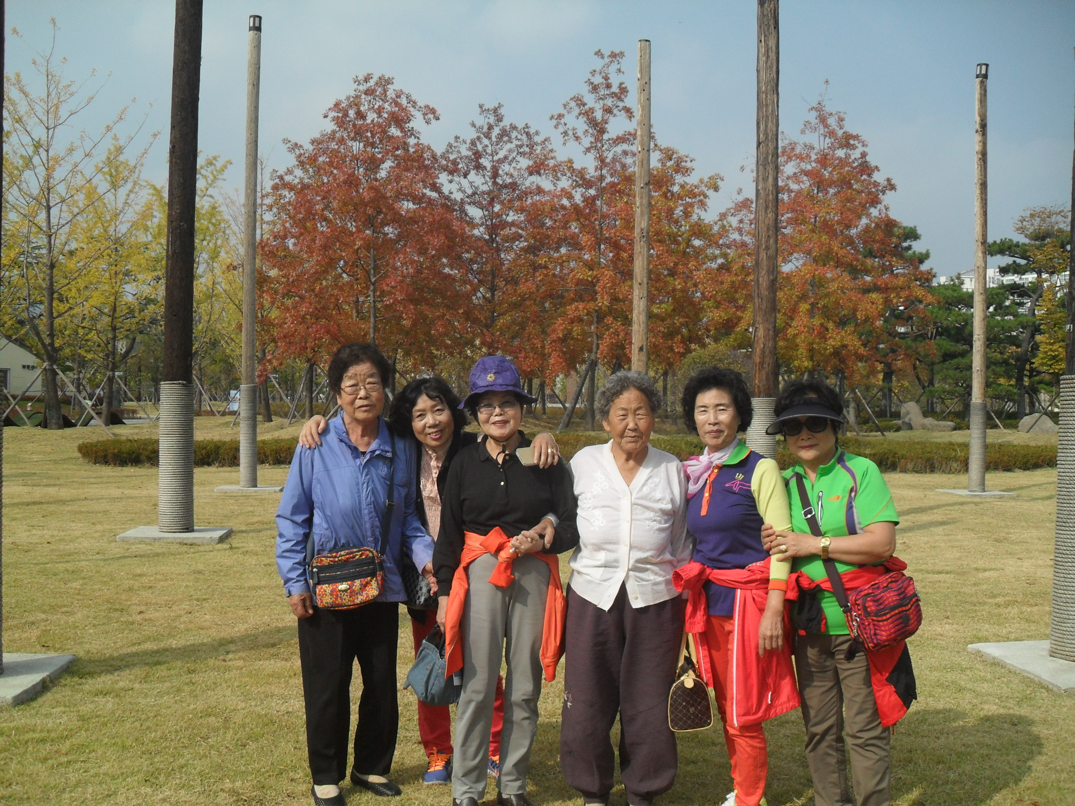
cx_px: 538
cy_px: 403
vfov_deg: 40.7
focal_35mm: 35
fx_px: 1087
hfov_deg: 52.6
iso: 100
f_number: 8.9
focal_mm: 6.2
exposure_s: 1/180
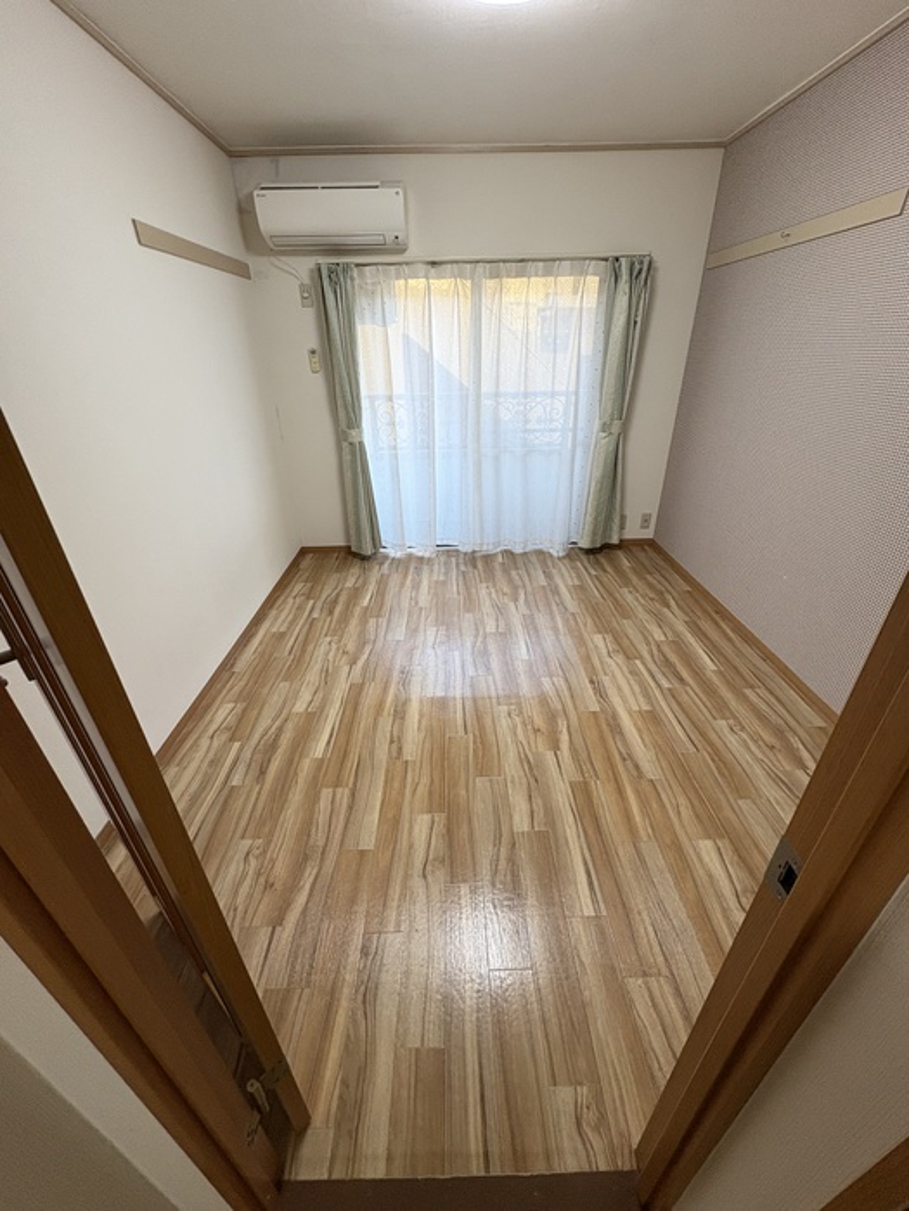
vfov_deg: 102.1
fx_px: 490
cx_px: 454
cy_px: 606
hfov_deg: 85.7
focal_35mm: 14
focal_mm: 2.22
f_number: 2.2
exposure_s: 1/120
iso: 125
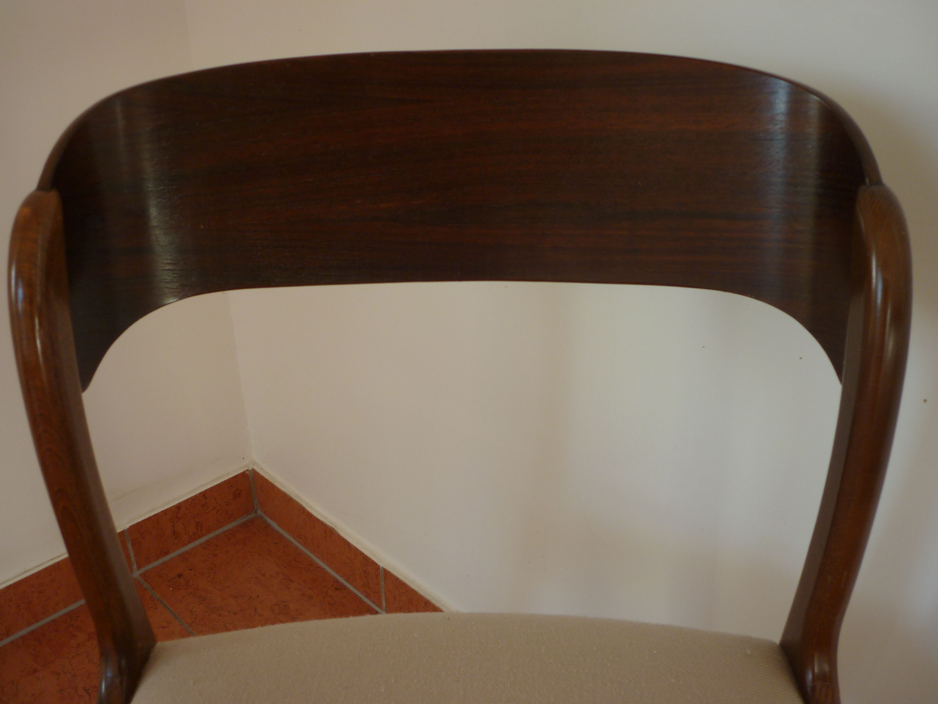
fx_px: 894
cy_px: 352
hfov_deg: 55.4
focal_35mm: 33
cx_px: 469
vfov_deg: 42.9
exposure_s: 1/80
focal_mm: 5.5
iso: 80
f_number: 2.8
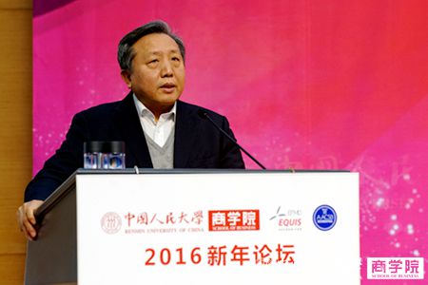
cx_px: 214
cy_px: 142
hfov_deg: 13.1
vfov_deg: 8.7
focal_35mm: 157
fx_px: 1866
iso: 2000
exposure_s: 1/160
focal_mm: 105
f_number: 4
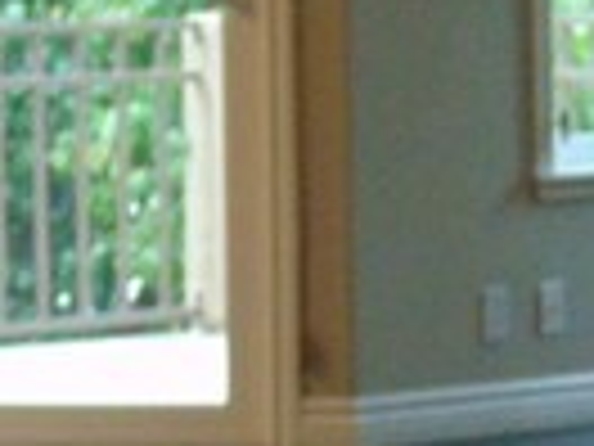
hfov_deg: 10.1
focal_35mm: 194
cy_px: 234
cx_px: -36
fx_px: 3329
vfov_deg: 7.7
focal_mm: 4.5
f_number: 3
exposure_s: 1/30
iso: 200
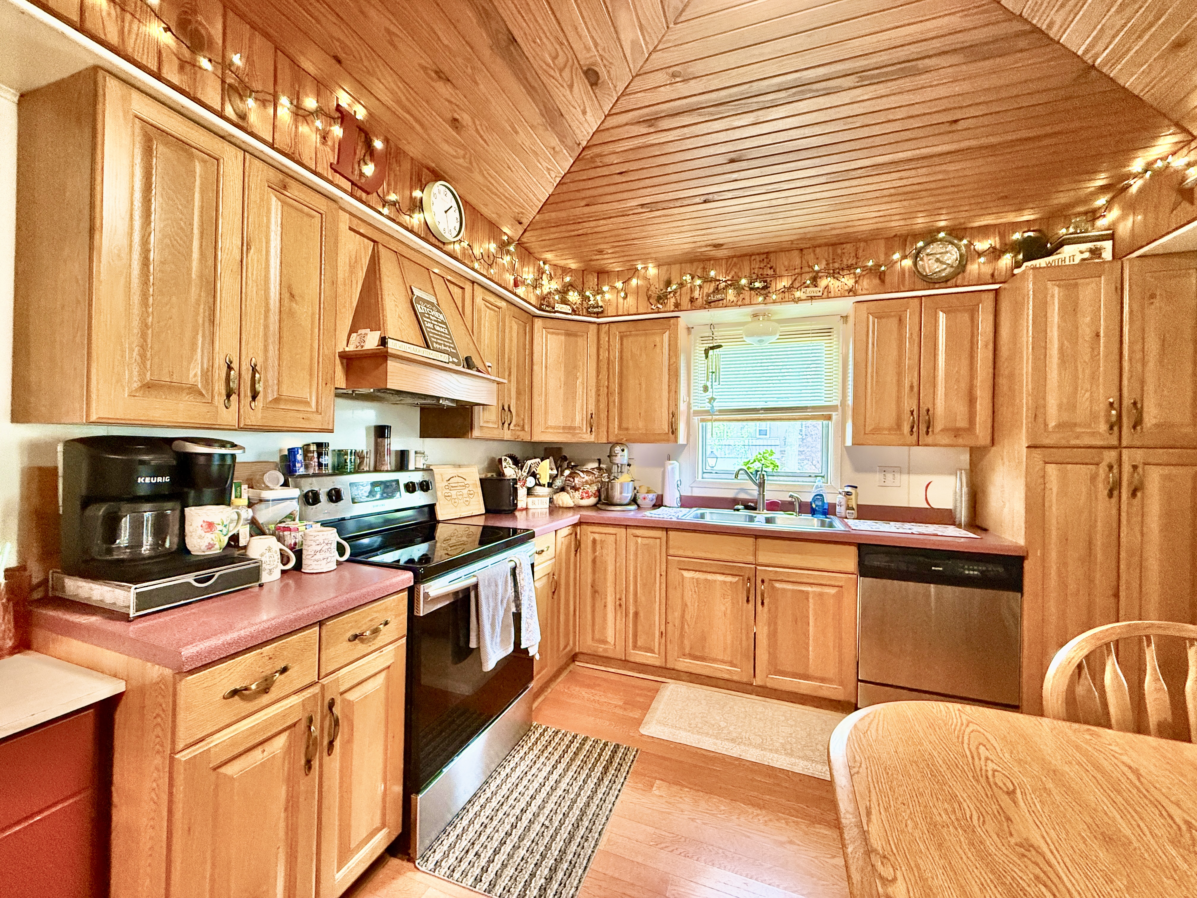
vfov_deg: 85.7
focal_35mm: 14
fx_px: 484
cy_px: 449
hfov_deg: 102.1
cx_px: 598
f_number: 2.2
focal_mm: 2.22
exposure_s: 1/60
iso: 500
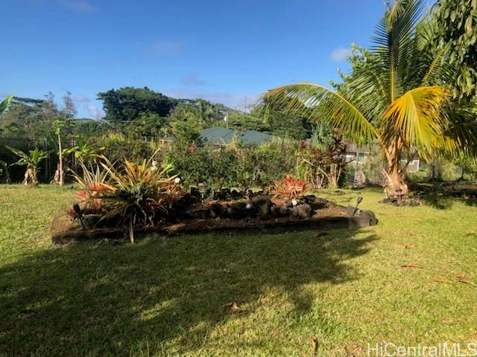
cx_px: 238
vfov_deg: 49.7
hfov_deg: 63.4
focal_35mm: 28
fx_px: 386
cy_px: 178
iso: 20
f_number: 1.8
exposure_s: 1/1312
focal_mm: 3.99
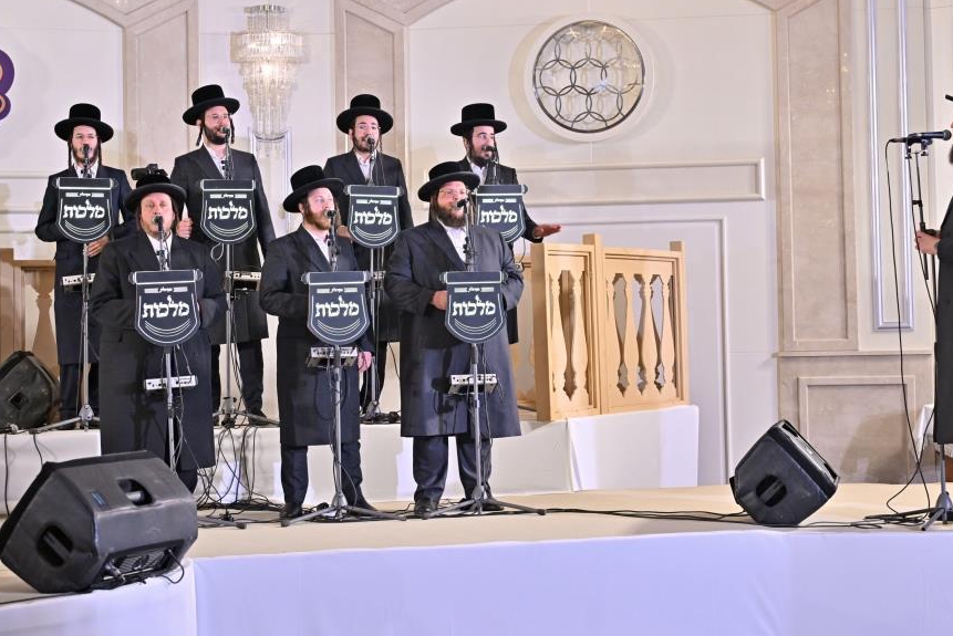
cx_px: 517
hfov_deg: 31.9
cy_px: 279
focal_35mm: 63
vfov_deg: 21.6
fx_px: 1669
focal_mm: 53
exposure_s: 1/200
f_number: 4
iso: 640
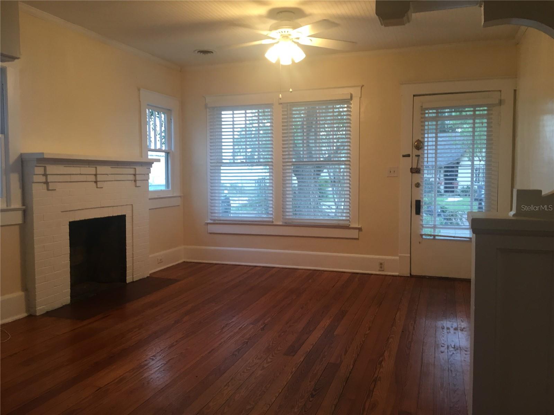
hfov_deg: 61.7
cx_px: 277
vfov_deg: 48.2
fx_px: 464
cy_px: 208
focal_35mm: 29
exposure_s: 1/30
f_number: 2.2
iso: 80
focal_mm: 4.15
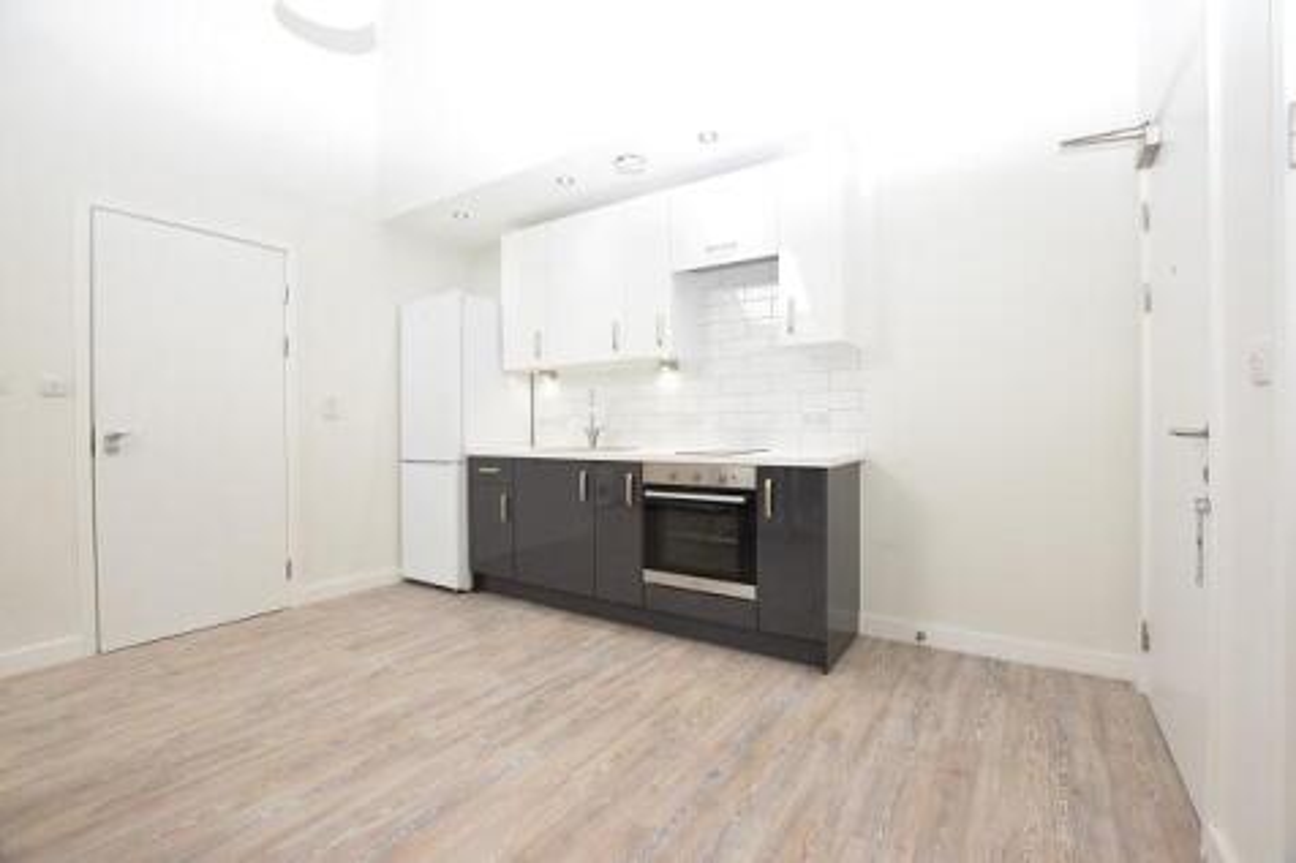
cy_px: 432
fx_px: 540
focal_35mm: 15
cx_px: 648
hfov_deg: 100.4
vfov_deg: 77.3
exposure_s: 1/100
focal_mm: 10
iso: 800
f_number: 5.6
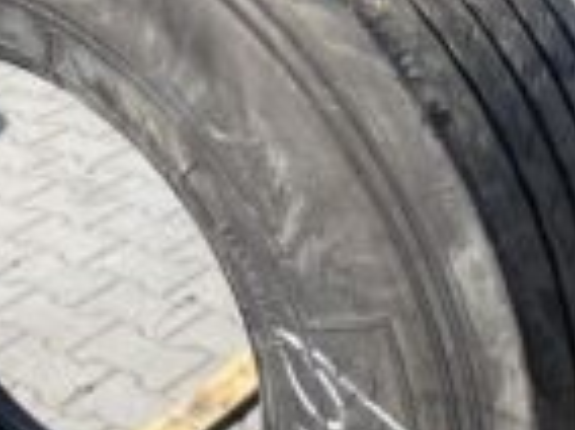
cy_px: 278
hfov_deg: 23.9
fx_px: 1310
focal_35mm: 79
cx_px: 28
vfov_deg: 18.6
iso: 32
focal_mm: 4.25
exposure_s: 1/1157
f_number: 1.8
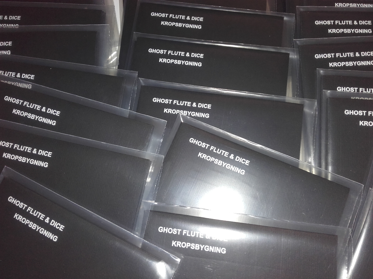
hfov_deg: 58.4
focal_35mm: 31
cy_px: 140
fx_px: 334
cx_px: 186
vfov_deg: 45.4
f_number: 2.2
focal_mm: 3.31
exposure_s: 1/33
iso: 70
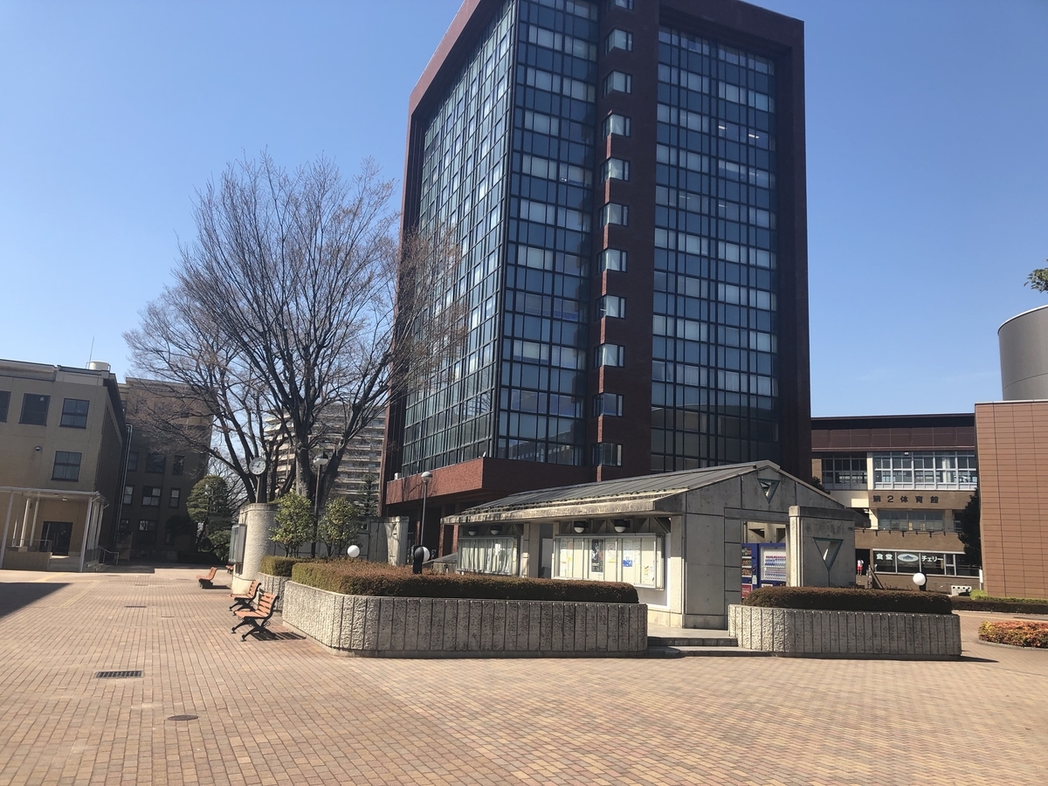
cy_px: 393
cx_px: 524
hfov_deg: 63.4
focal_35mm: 28
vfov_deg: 49.7
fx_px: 848
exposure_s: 1/1312
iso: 20
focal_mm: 3.99
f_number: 1.8
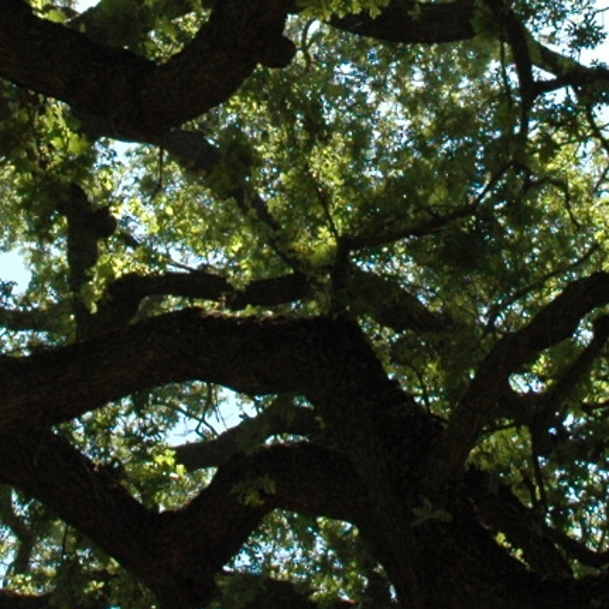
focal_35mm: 119
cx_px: 292
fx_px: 2369
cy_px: -42
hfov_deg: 14.7
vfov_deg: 14.4
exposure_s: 1/250
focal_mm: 18
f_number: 8
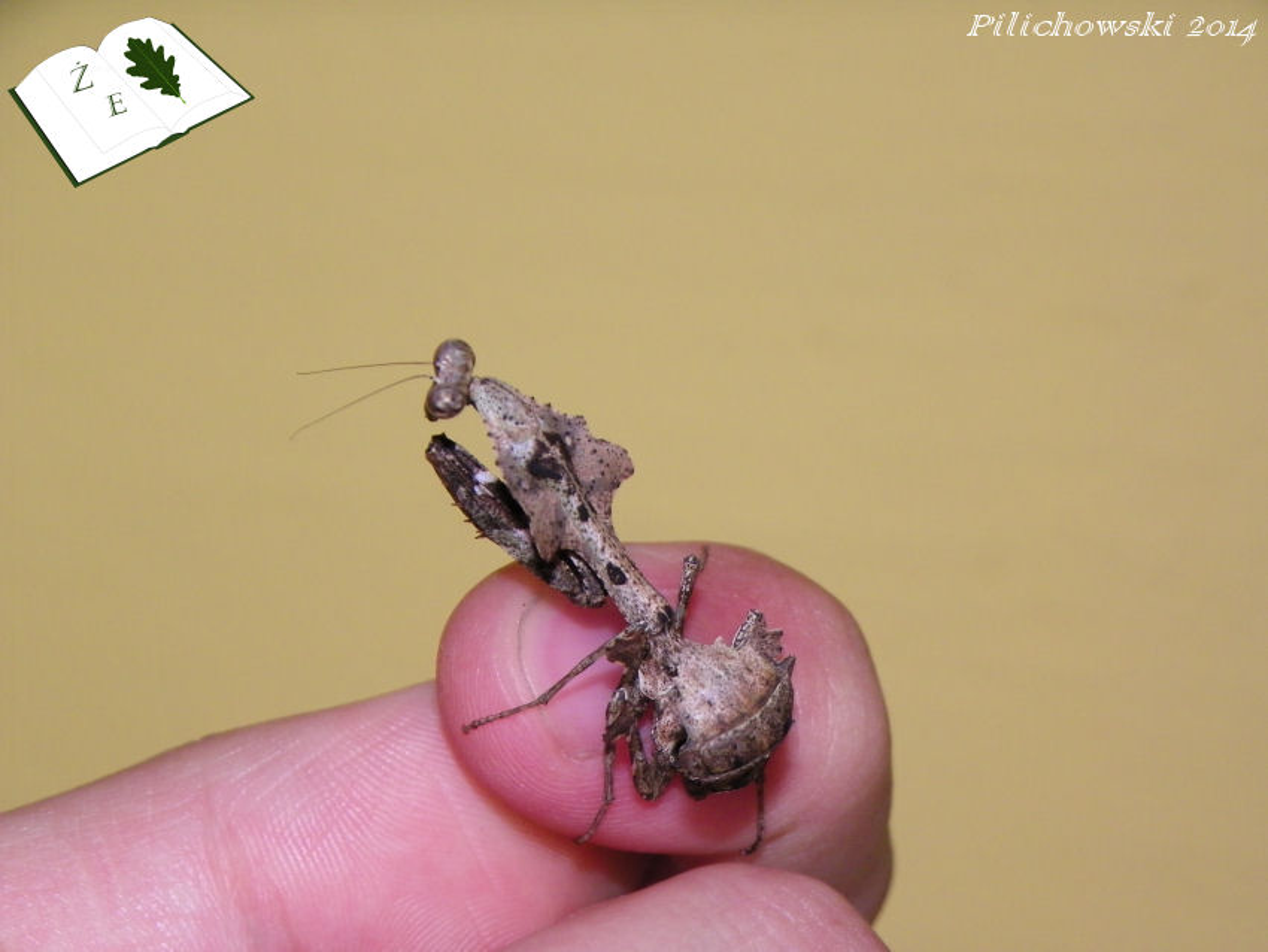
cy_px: 476
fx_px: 4067
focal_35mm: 111
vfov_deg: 13.3
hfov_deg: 17.7
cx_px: 634
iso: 200
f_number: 4
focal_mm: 19.7
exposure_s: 1/200
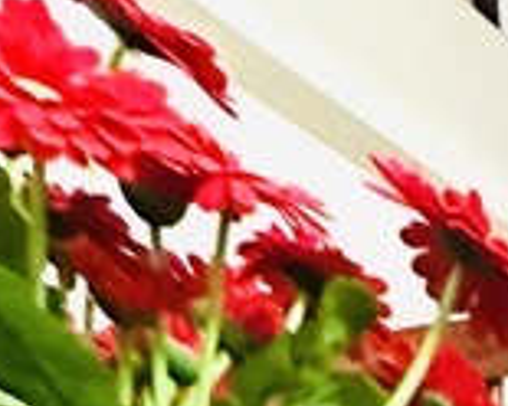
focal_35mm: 90
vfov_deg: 10.2
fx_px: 1353
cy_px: 1329
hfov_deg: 14.6
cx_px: 1190
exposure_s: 1/50
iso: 640
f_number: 2.2
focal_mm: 2.22
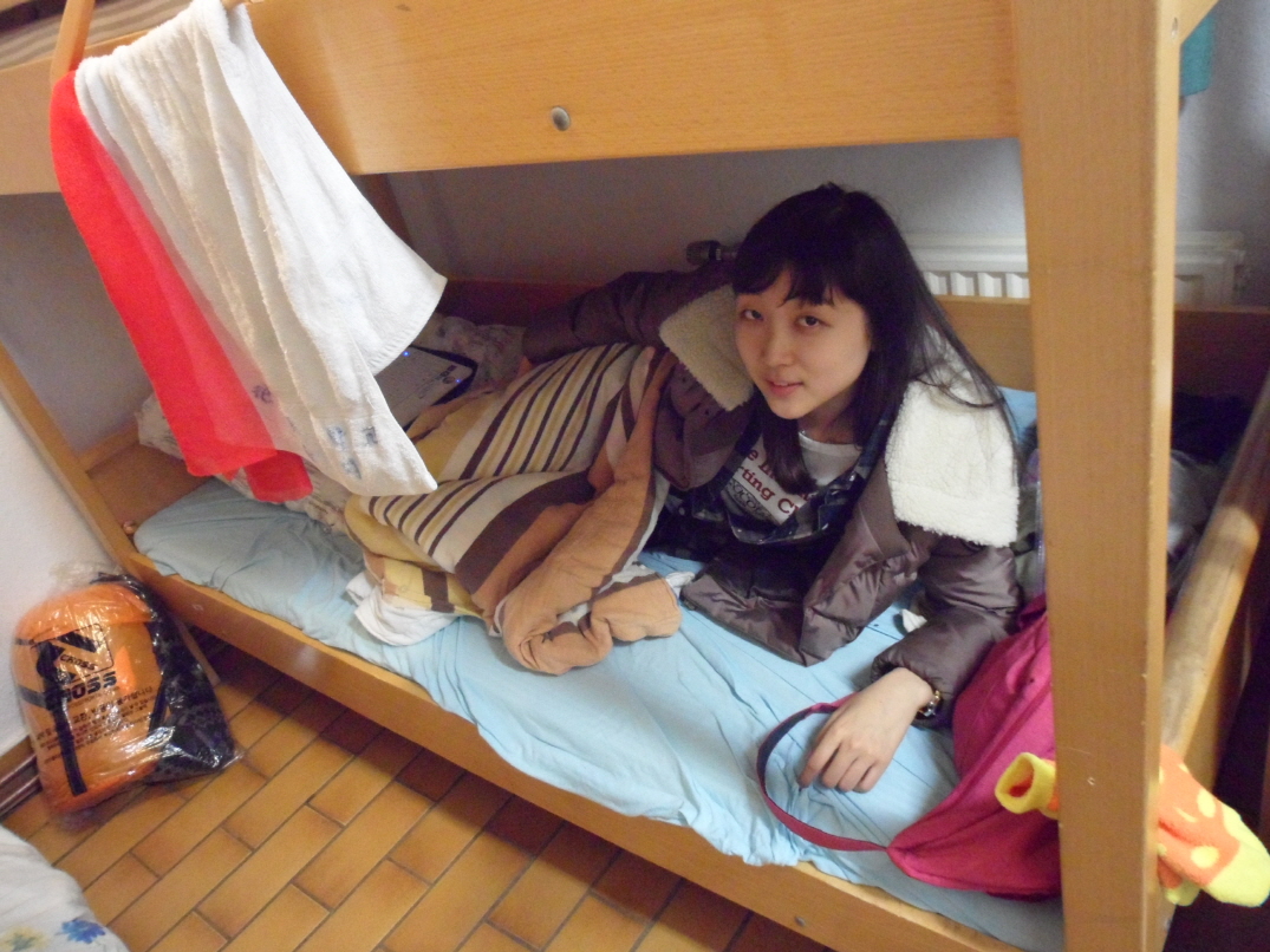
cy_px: 476
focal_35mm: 26
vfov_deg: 53.1
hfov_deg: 67.3
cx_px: 635
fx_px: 954
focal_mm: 4.9
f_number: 3.3
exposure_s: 1/10
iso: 800
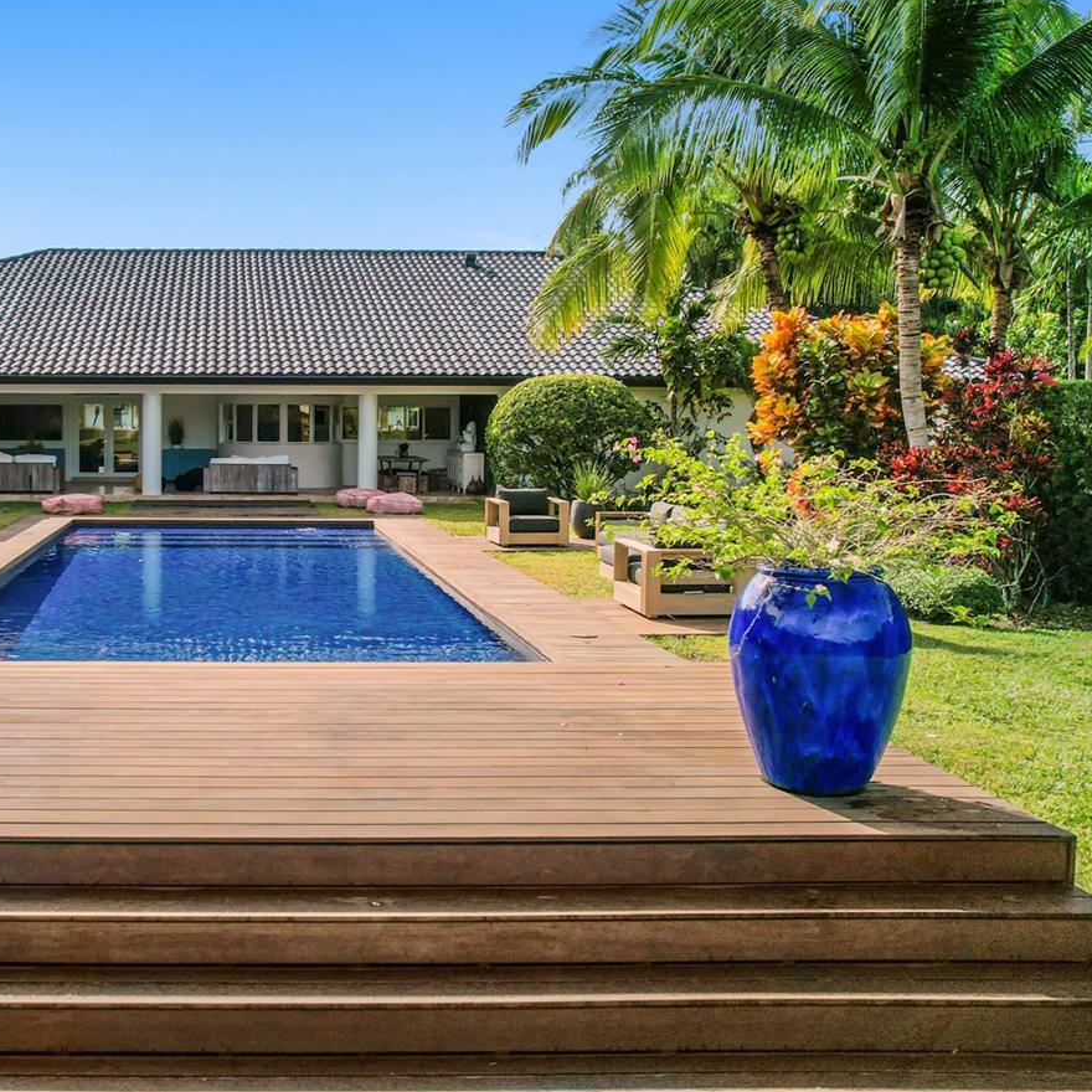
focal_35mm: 34
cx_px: 238
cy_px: 472
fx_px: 1213
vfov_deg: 48.3
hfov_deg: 46.2
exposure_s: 1/5000
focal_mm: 8.38
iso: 110
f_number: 2.8
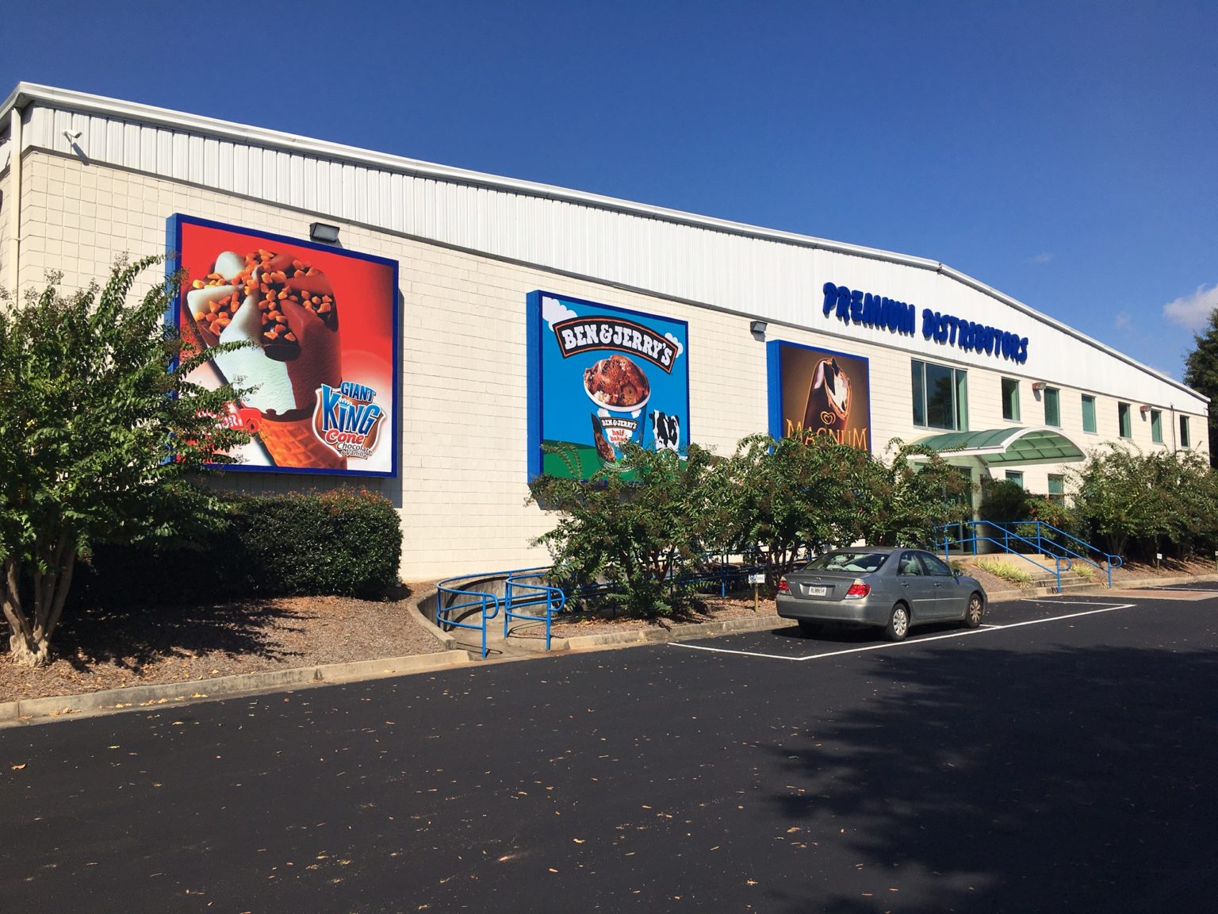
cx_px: 609
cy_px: 457
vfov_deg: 48.2
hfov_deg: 61.7
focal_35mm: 29
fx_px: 1020
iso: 25
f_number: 2.2
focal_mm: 4.15
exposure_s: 1/3497
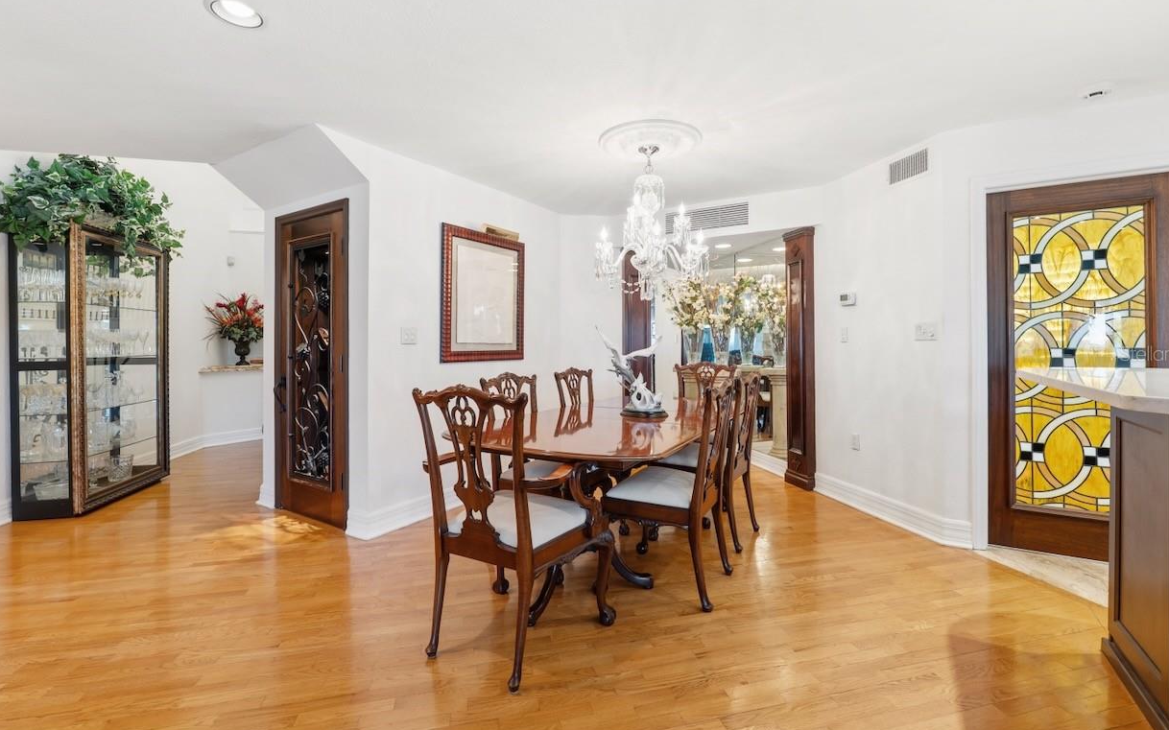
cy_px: 353
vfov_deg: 74.8
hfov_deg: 101.5
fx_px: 478
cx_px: 596
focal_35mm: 15
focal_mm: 14
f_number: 8
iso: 400
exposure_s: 1/3
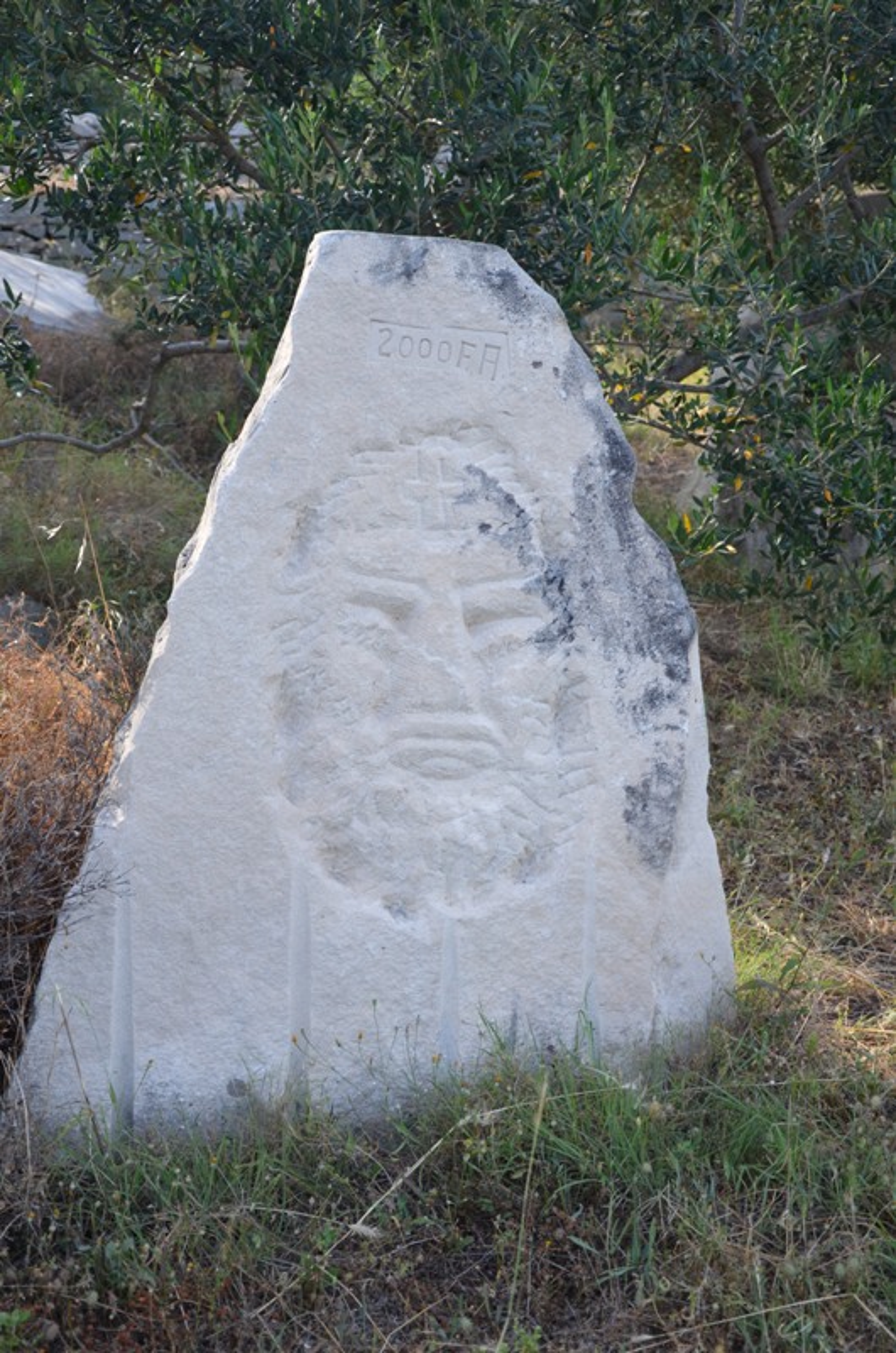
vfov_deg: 33.5
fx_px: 2250
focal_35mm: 60
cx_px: 448
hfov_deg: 22.5
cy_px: 676
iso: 320
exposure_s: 1/125
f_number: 5.6
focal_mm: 40
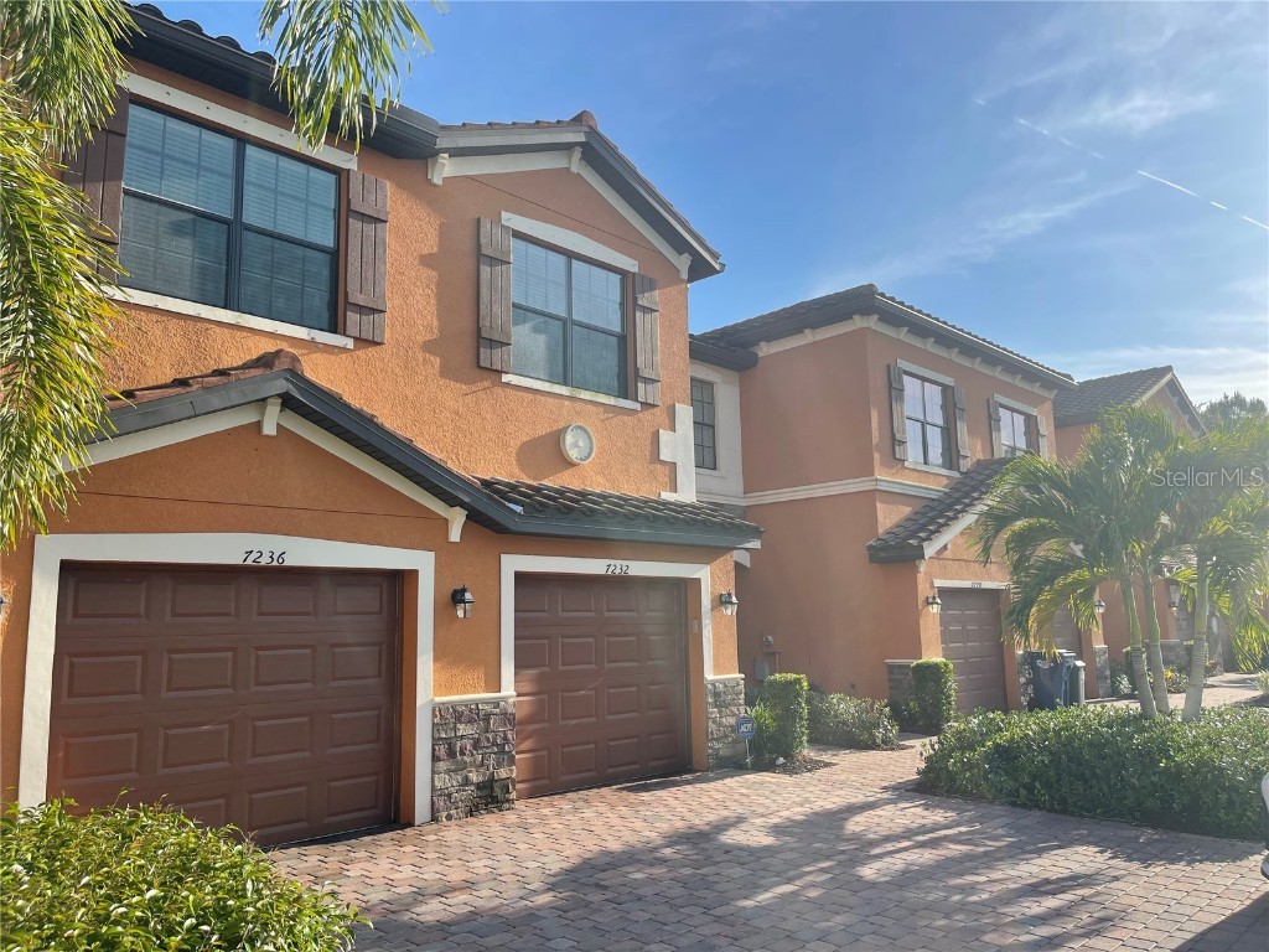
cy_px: 476
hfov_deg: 67.3
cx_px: 634
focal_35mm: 26
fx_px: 953
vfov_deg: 53.1
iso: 32
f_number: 1.6
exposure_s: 1/2924
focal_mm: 5.1
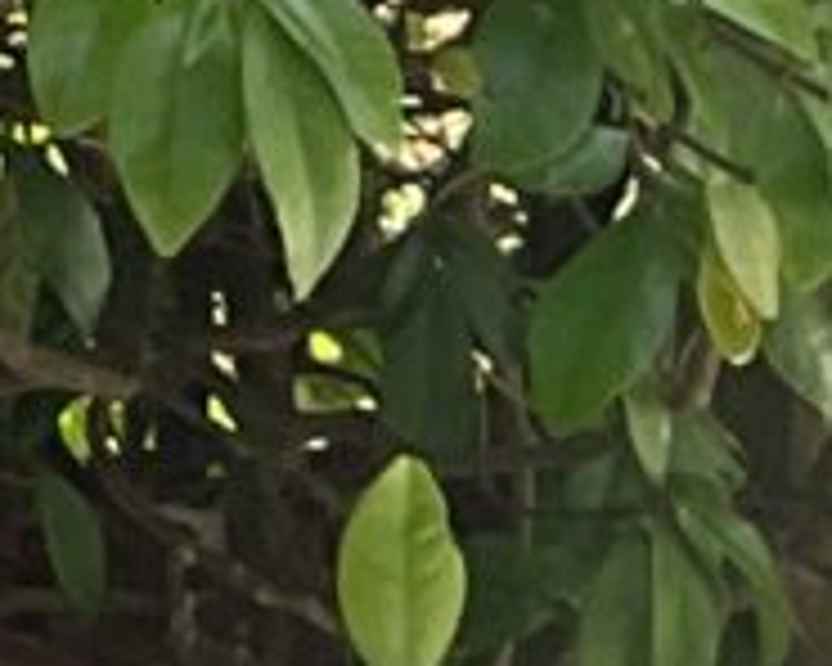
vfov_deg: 4.6
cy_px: -2408
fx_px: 7239
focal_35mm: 294
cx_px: -1484
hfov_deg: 6.2
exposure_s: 1/691
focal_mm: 3
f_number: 1.8
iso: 16
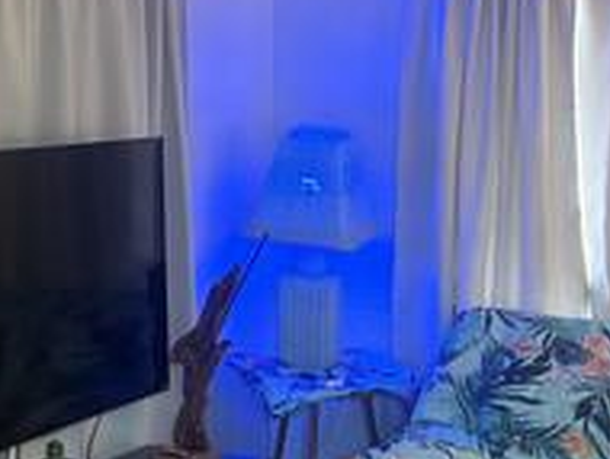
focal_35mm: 82
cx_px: 106
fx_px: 1447
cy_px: 215
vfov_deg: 18.0
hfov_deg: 23.4
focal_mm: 5.96
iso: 400
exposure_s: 1/40
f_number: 1.6
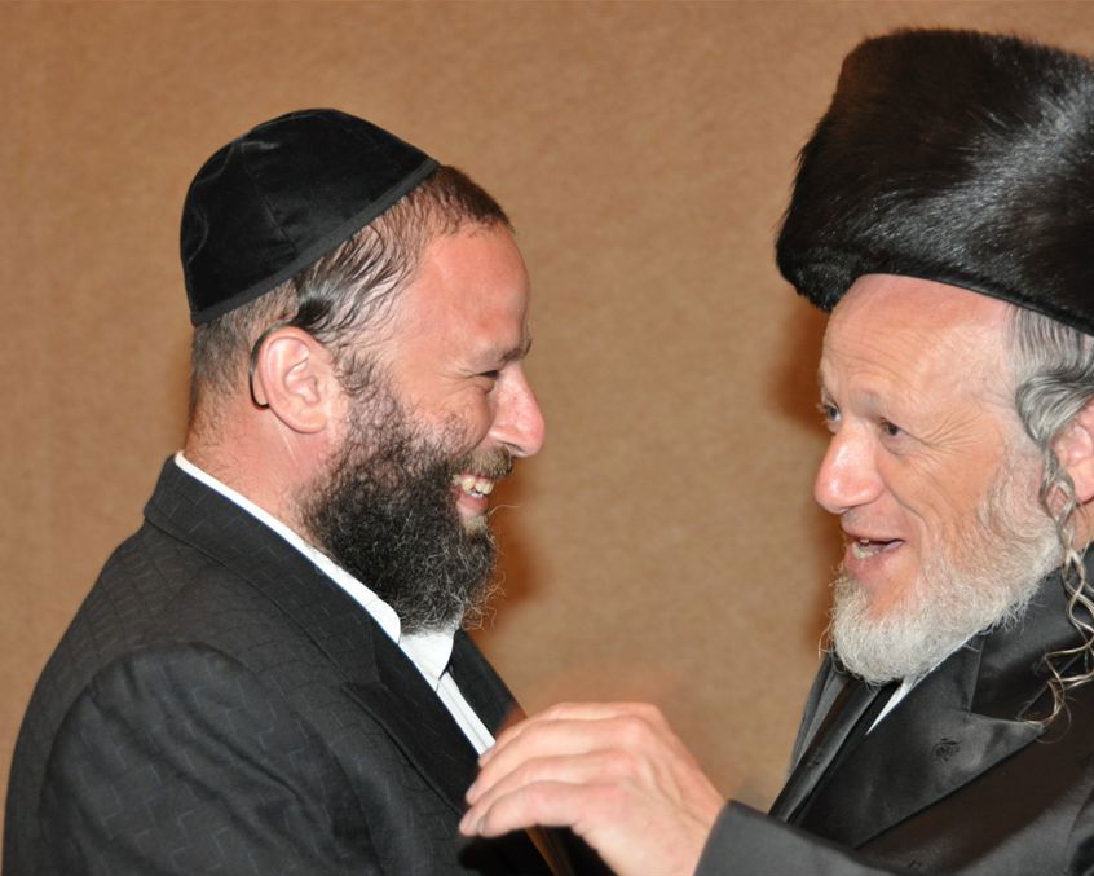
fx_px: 3030
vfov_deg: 16.4
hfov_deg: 20.5
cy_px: 439
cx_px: 579
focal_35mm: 94
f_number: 4.8
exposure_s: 1/60
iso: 800
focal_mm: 55
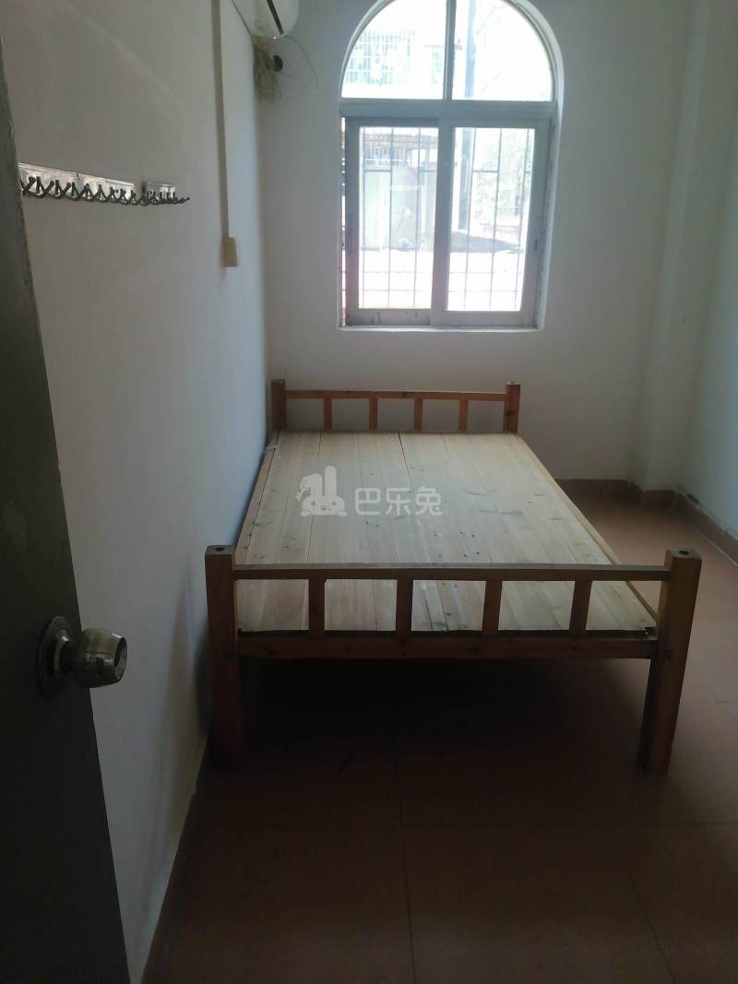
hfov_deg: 53.1
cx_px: 369
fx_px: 739
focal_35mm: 26
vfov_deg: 67.3
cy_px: 492
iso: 64
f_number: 1.8
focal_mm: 3.6
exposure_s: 1/100
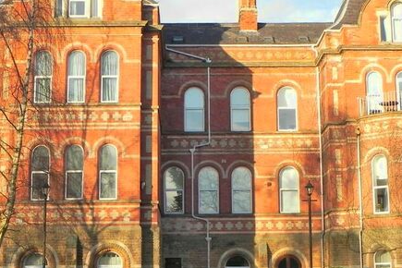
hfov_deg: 26.3
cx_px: 203
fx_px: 860
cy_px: 139
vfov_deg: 17.7
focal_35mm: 77
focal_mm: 8.2
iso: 160
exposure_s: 1/243
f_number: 5.6
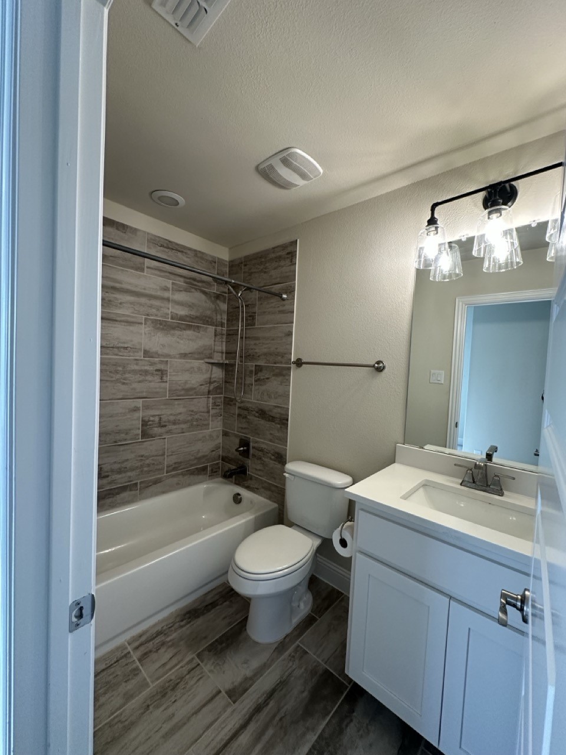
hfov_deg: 85.7
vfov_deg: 102.1
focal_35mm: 14
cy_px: 378
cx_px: 283
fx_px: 305
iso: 200
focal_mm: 2.22
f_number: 2.2
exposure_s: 1/120
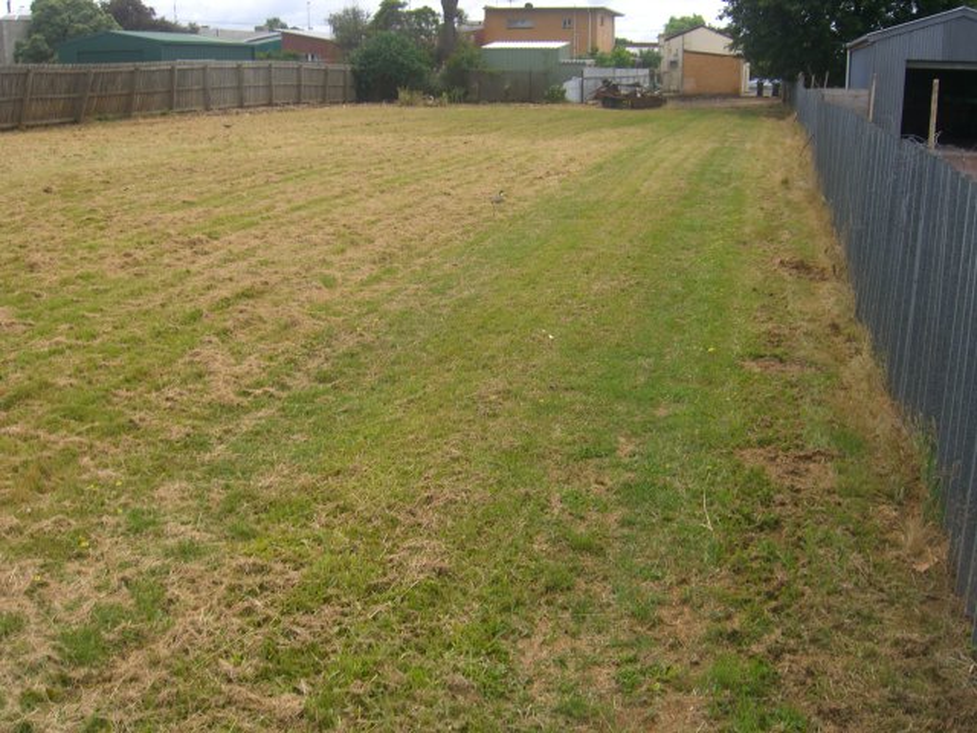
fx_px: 1073
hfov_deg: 49.0
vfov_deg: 37.7
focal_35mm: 38
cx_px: 488
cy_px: 366
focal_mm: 7.9
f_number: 8
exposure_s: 1/125
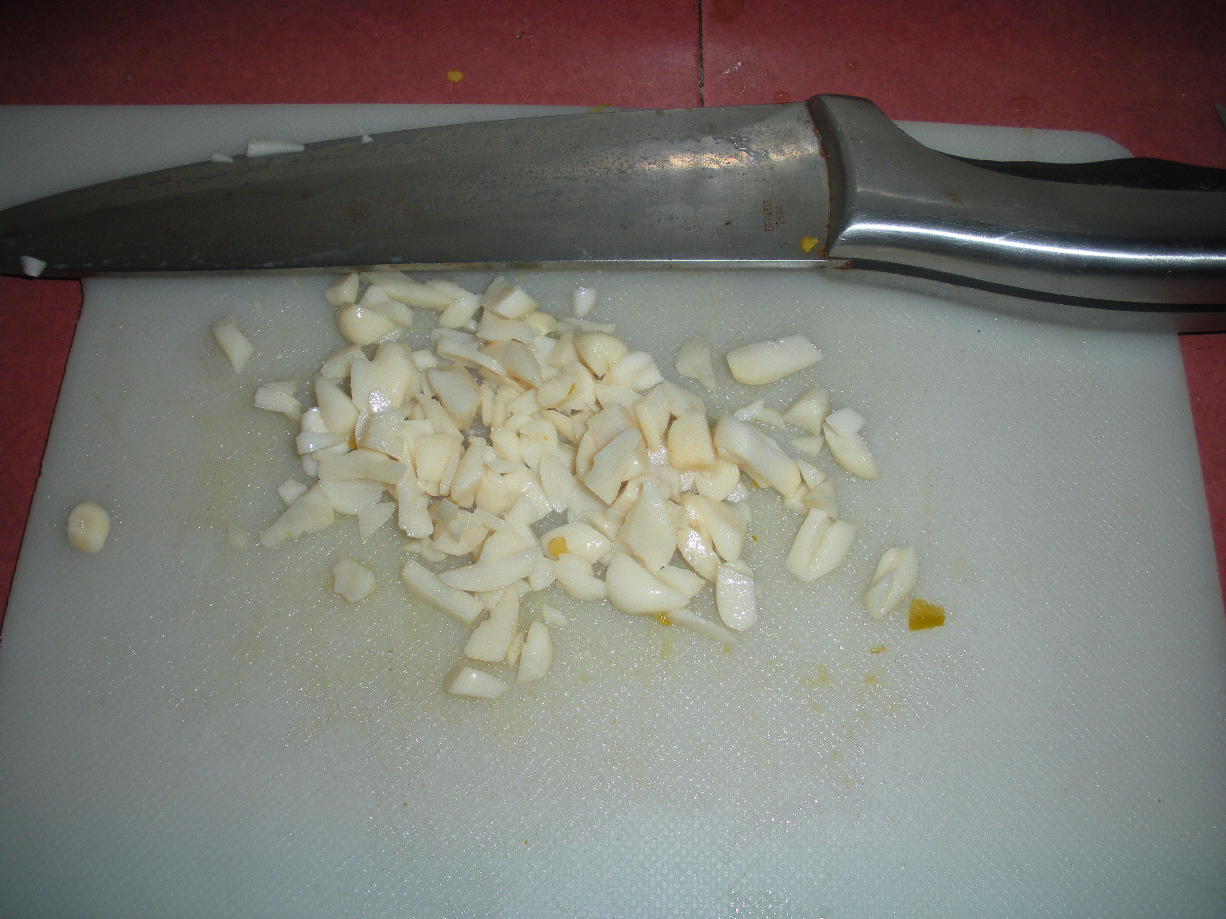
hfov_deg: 51.4
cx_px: 613
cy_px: 460
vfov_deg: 39.7
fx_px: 1275
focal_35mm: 36
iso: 64
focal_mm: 6.3
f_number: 3.5
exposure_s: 1/60
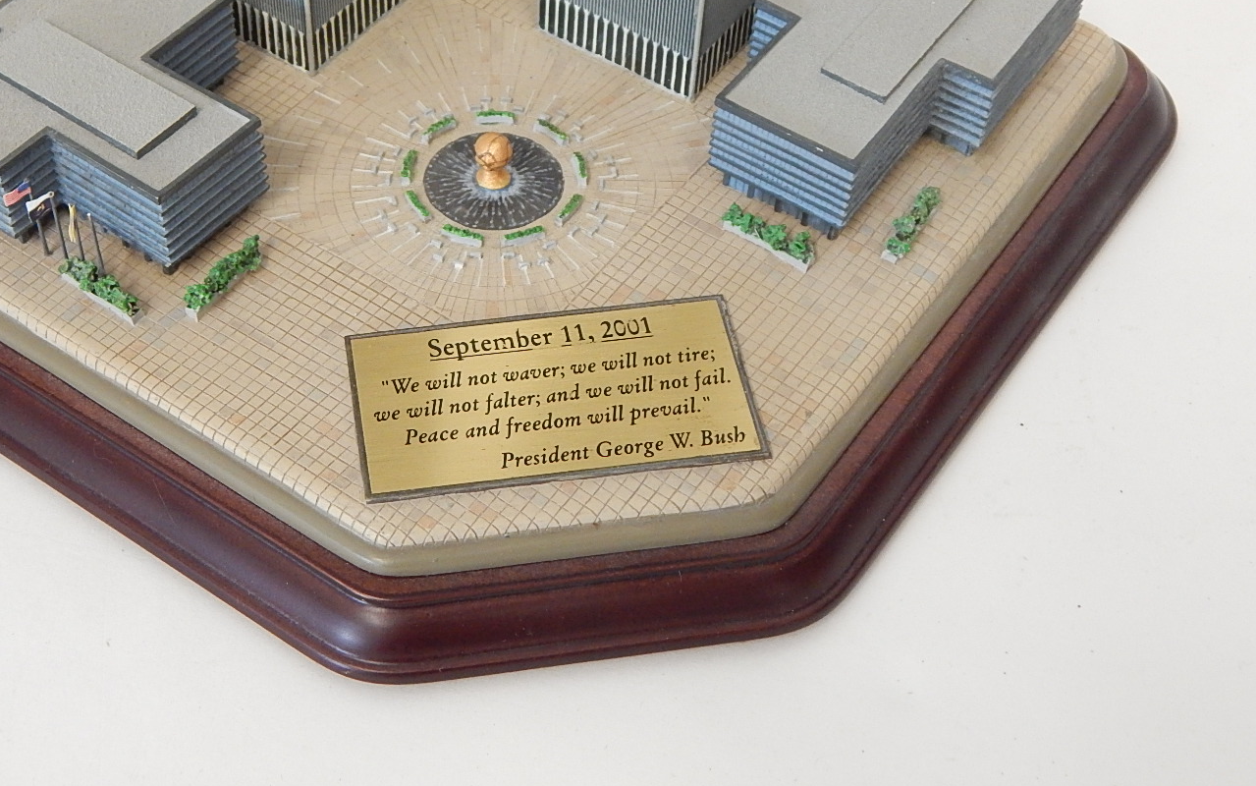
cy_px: 240
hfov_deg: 35.5
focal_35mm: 57
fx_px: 1952
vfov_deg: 22.6
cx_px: 487
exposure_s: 1/30
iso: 400
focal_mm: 7.7
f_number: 3.6
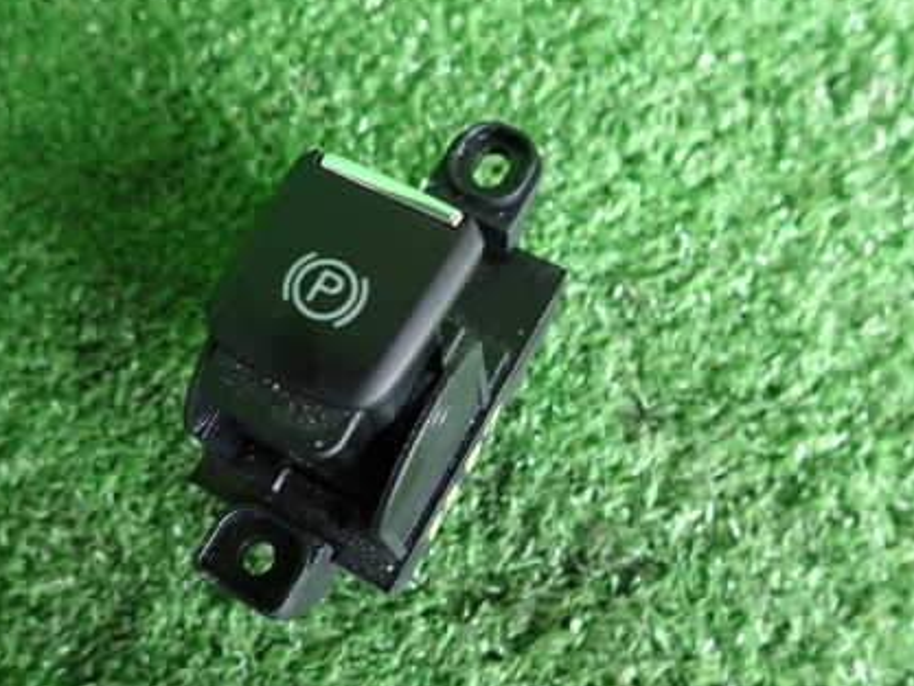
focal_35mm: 36
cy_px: 373
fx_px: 951
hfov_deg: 51.1
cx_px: 386
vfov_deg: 39.6
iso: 320
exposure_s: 1/30
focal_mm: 4.5
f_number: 2
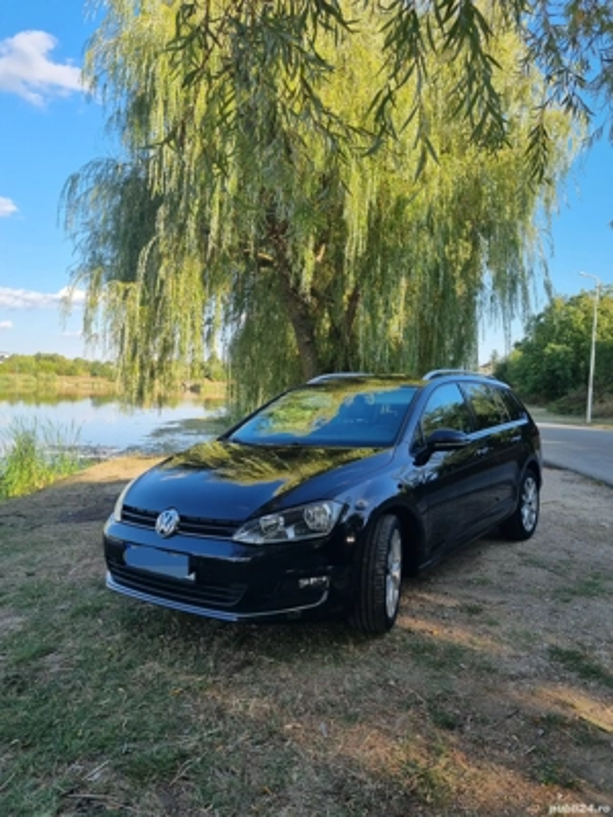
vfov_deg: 67.3
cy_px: 408
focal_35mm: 26
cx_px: 306
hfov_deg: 53.1
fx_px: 614
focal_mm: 5.4
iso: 50
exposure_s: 1/1111
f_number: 1.8
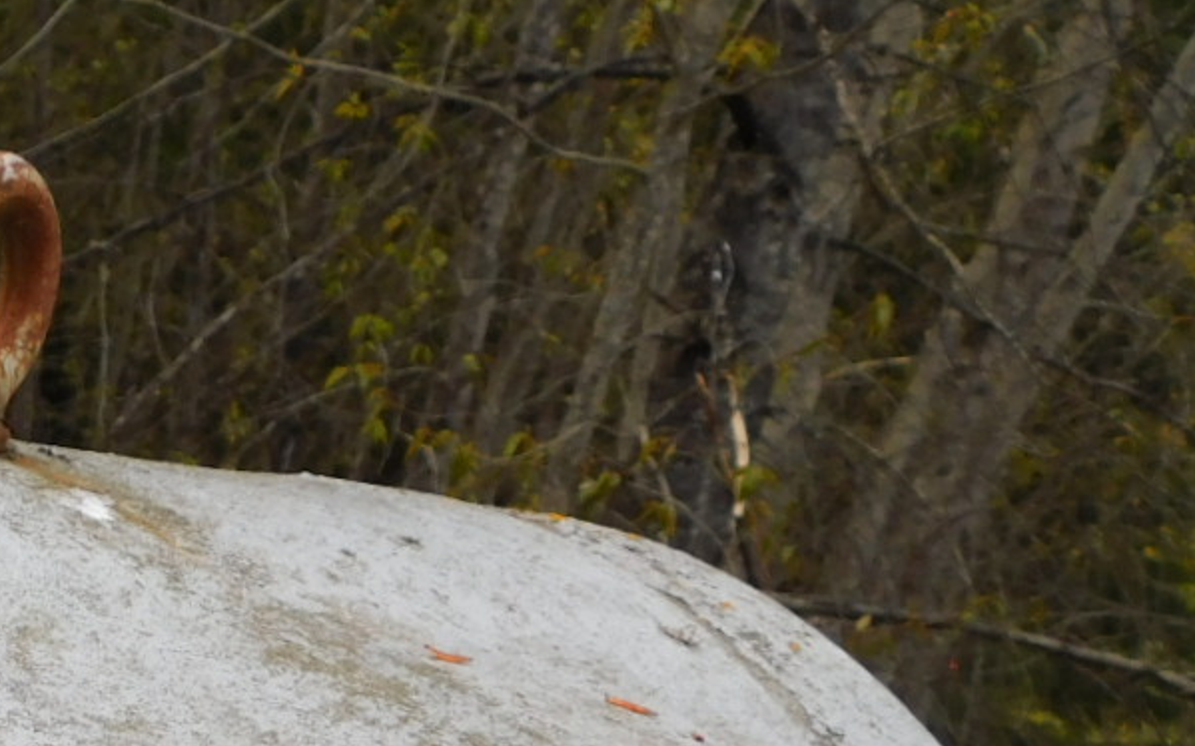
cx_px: -361
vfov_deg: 14.3
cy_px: 1149
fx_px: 2767
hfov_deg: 21.9
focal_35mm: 85
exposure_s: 1/320
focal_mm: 5.3
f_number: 3.2
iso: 125
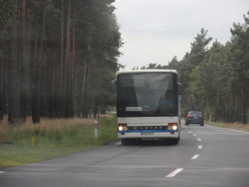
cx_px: 124
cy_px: 94
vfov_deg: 8.4
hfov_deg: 11.2
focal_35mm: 176
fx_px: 1266
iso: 320
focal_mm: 31.58
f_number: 5.7
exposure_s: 1/500
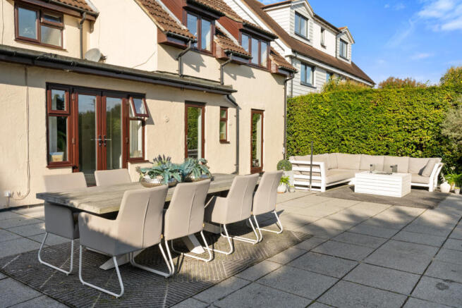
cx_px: 231
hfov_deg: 62.8
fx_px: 379
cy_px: 154
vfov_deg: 44.3
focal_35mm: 30
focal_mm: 29.5
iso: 320
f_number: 8
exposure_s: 1/160
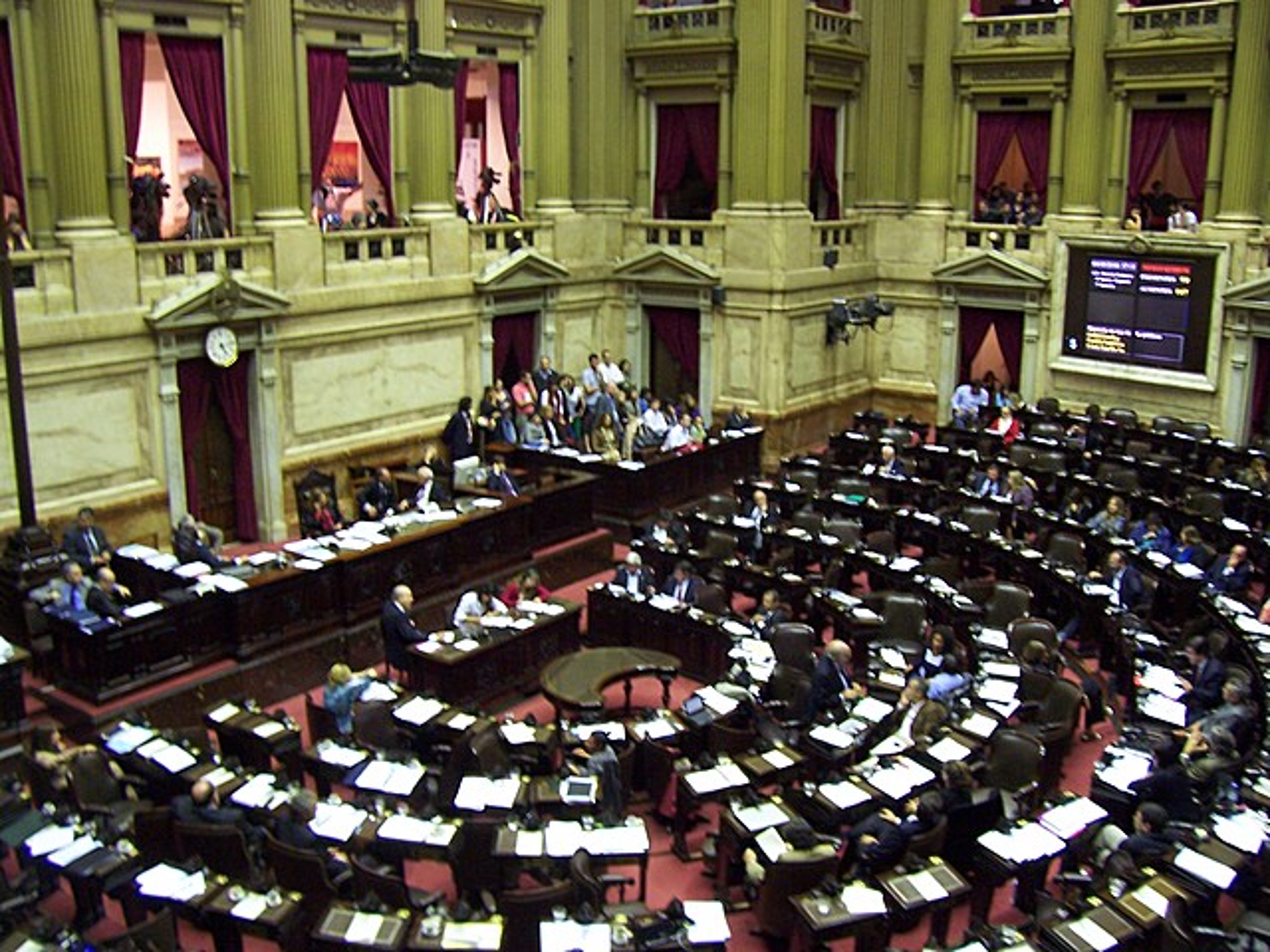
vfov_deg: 41.8
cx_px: 635
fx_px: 1247
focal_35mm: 34
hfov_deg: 54.0
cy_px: 476
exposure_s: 1/8
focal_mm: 5.6
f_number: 2.7
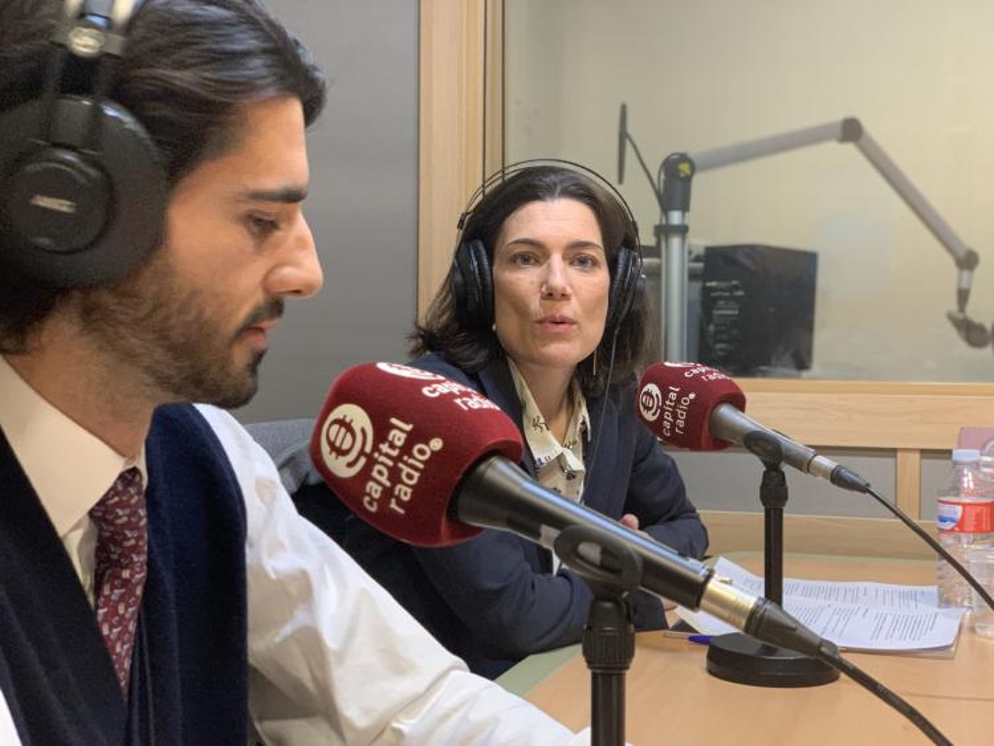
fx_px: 1494
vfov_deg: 28.0
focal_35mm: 52
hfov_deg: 36.8
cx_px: 497
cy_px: 373
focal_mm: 6
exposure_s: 1/50
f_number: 2.4
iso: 320
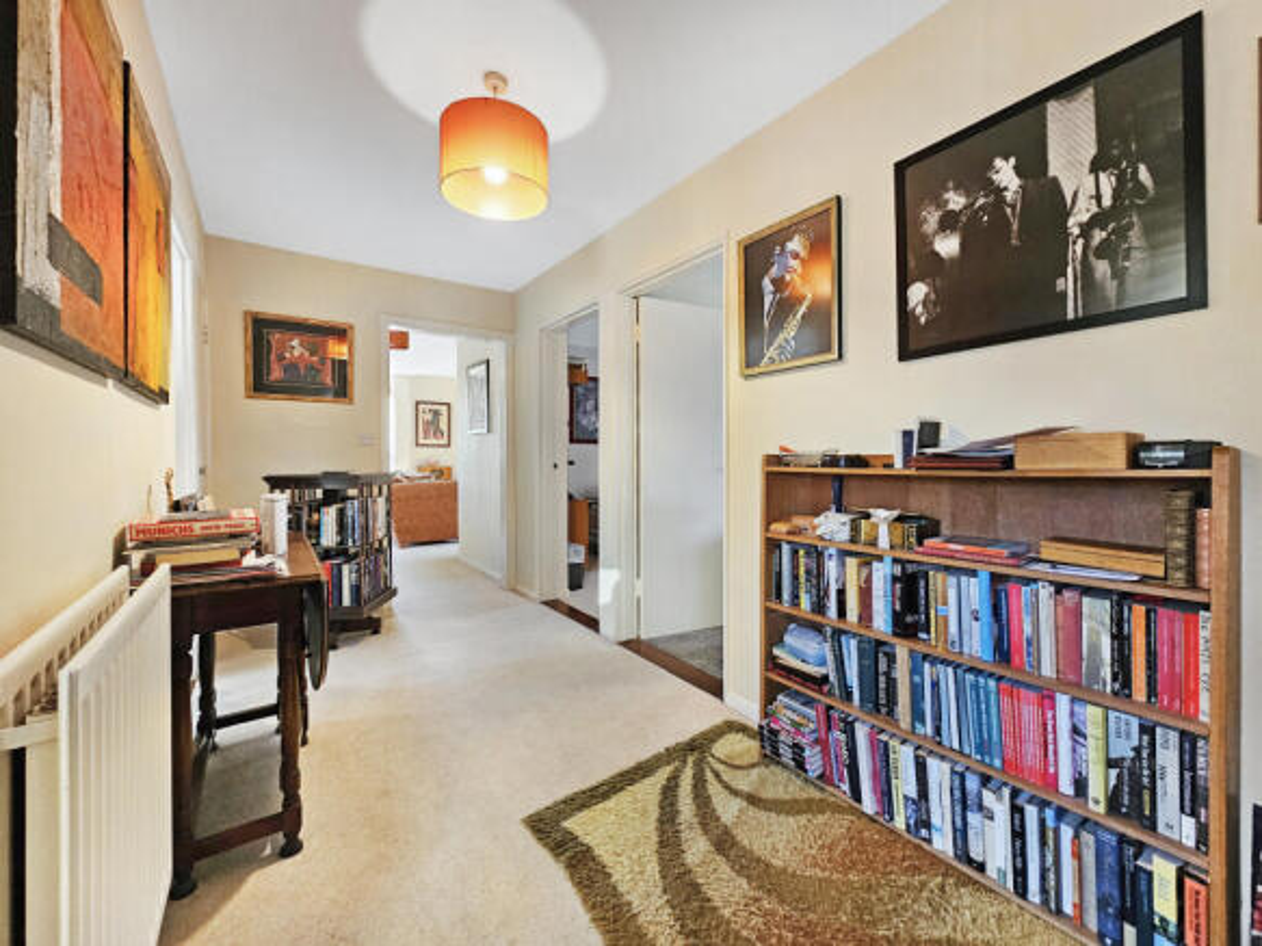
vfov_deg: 89.9
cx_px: 631
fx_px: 474
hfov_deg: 106.2
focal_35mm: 13
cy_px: 473
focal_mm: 2.2
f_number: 2.2
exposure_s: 1/50
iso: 200
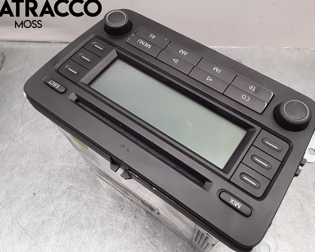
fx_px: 280
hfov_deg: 58.7
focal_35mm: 30
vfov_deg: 48.5
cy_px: 128
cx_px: 171
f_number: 1.9
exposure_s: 1/100
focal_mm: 2.91
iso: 100
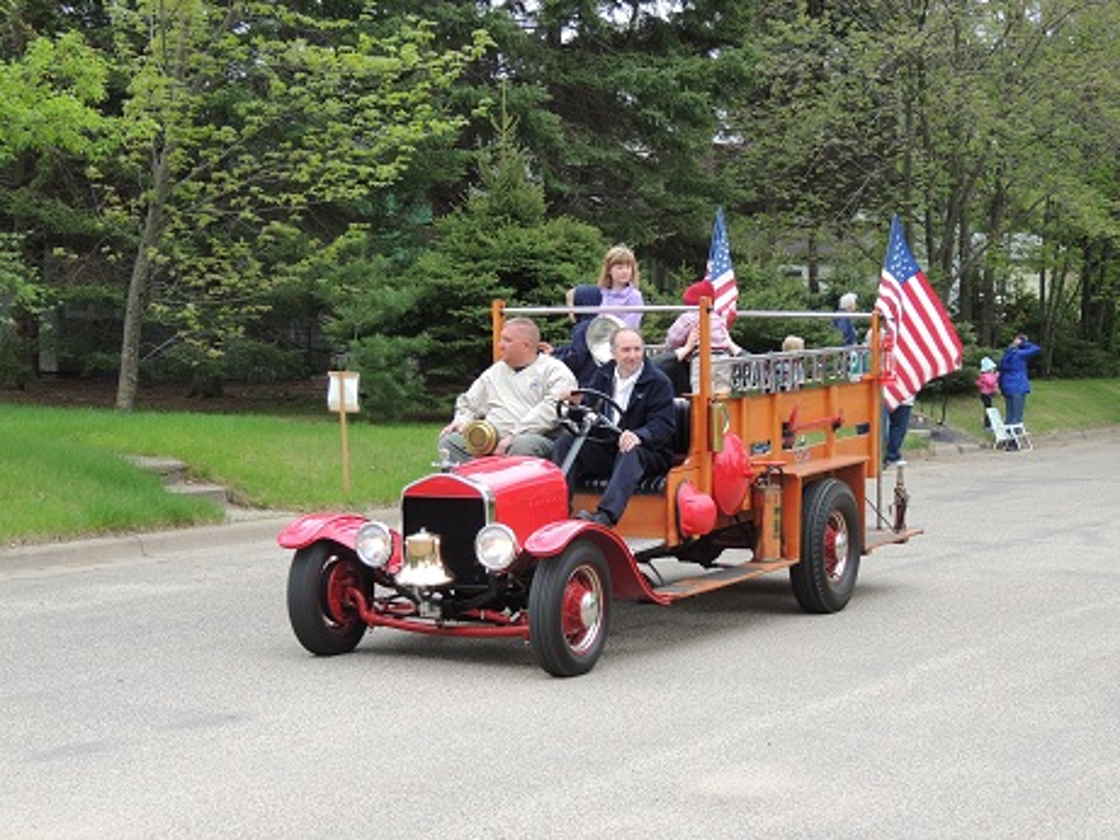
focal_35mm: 75
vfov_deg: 19.6
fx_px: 2427
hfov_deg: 26.0
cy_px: 420
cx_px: 560
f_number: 3.9
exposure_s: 1/100
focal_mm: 13.3
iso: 100
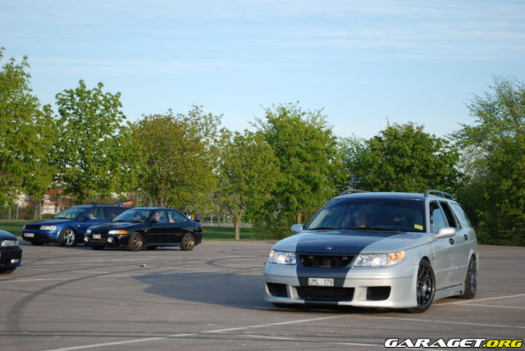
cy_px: 176
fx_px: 1204
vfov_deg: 16.6
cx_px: 262
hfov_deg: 24.6
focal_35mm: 82
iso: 100
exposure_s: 1/125
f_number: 5.6
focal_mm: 55
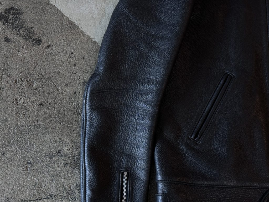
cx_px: 134
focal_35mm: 48
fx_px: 373
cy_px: 101
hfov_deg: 39.7
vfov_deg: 30.3
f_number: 1.78
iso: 200
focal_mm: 6.76
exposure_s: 1/60
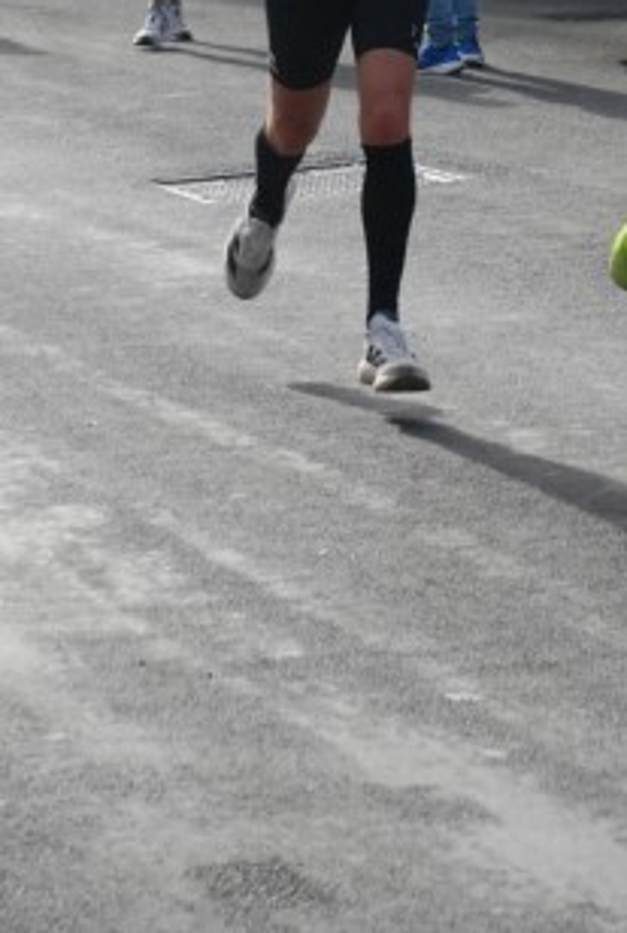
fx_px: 5014
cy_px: 55
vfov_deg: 10.6
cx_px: 320
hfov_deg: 7.2
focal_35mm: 193
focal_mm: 66
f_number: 5.3
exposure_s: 1/1250
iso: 1000
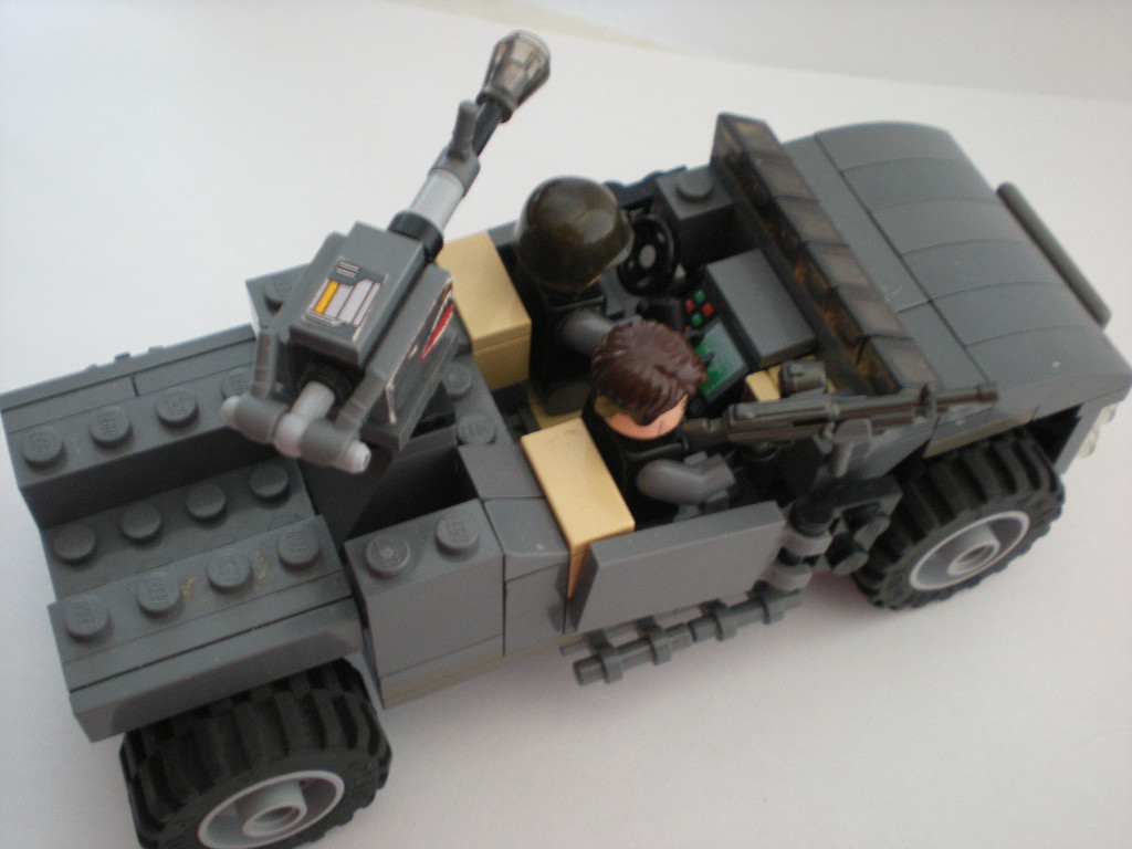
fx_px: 1439
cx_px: 566
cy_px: 424
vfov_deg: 32.9
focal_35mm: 44
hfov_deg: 42.9
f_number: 3.5
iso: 207
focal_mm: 7.4
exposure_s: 1/8
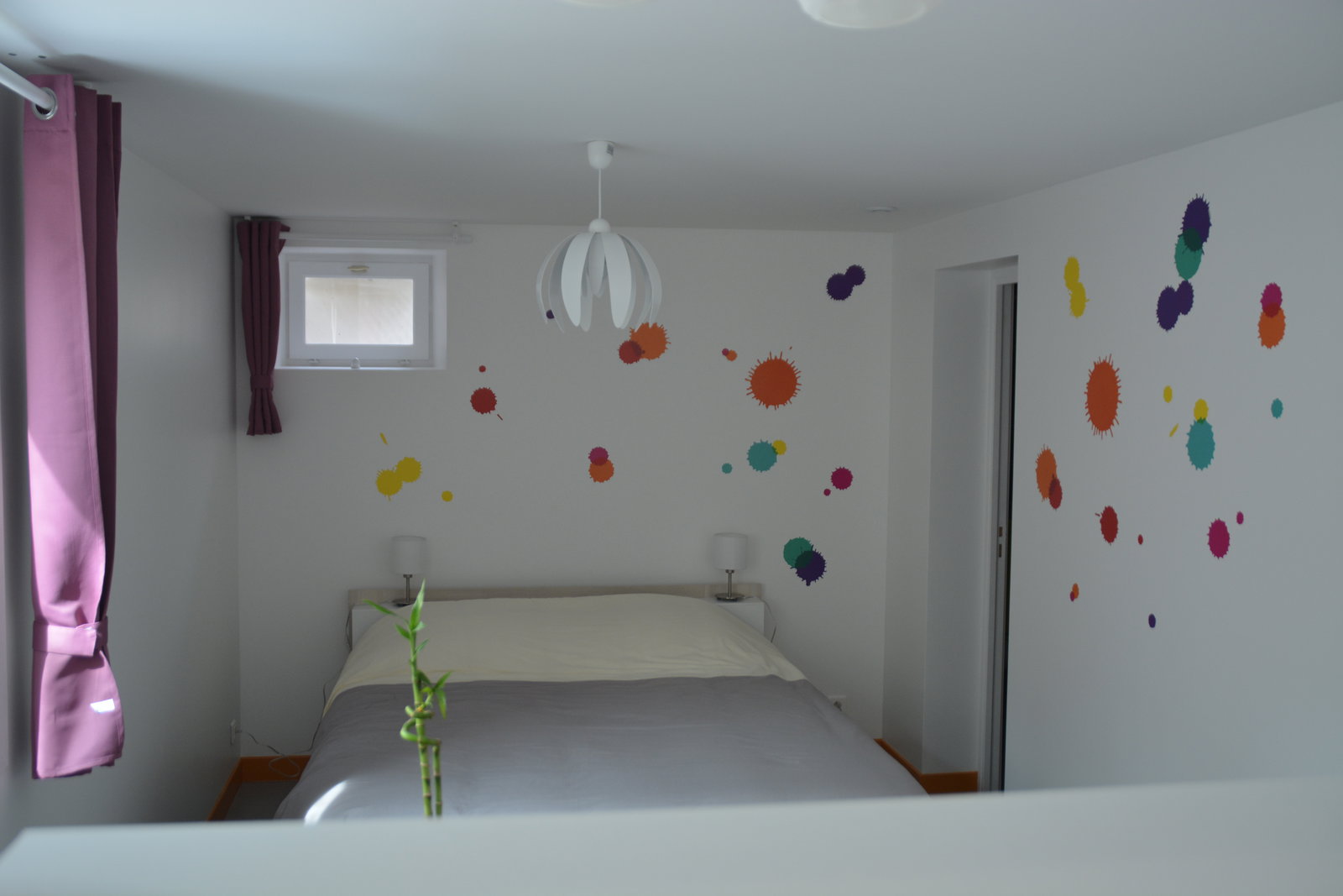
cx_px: 672
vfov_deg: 35.5
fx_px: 1399
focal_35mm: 38
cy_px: 448
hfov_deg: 51.3
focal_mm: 25
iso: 400
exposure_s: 1/60
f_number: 4
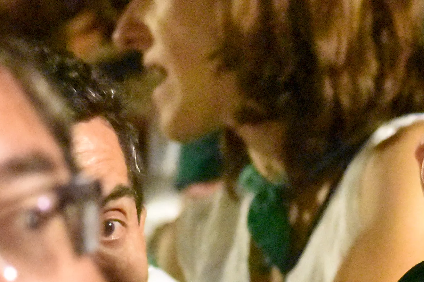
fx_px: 6559
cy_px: 201
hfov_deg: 3.7
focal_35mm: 557
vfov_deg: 2.5
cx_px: 642
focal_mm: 92
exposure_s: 1/320
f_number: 4.8
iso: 25600
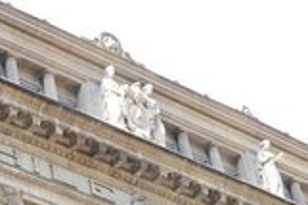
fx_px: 1222
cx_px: -94
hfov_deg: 13.8
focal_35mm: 143
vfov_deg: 9.4
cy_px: 266
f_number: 5.6
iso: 200
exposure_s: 1/60
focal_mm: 24
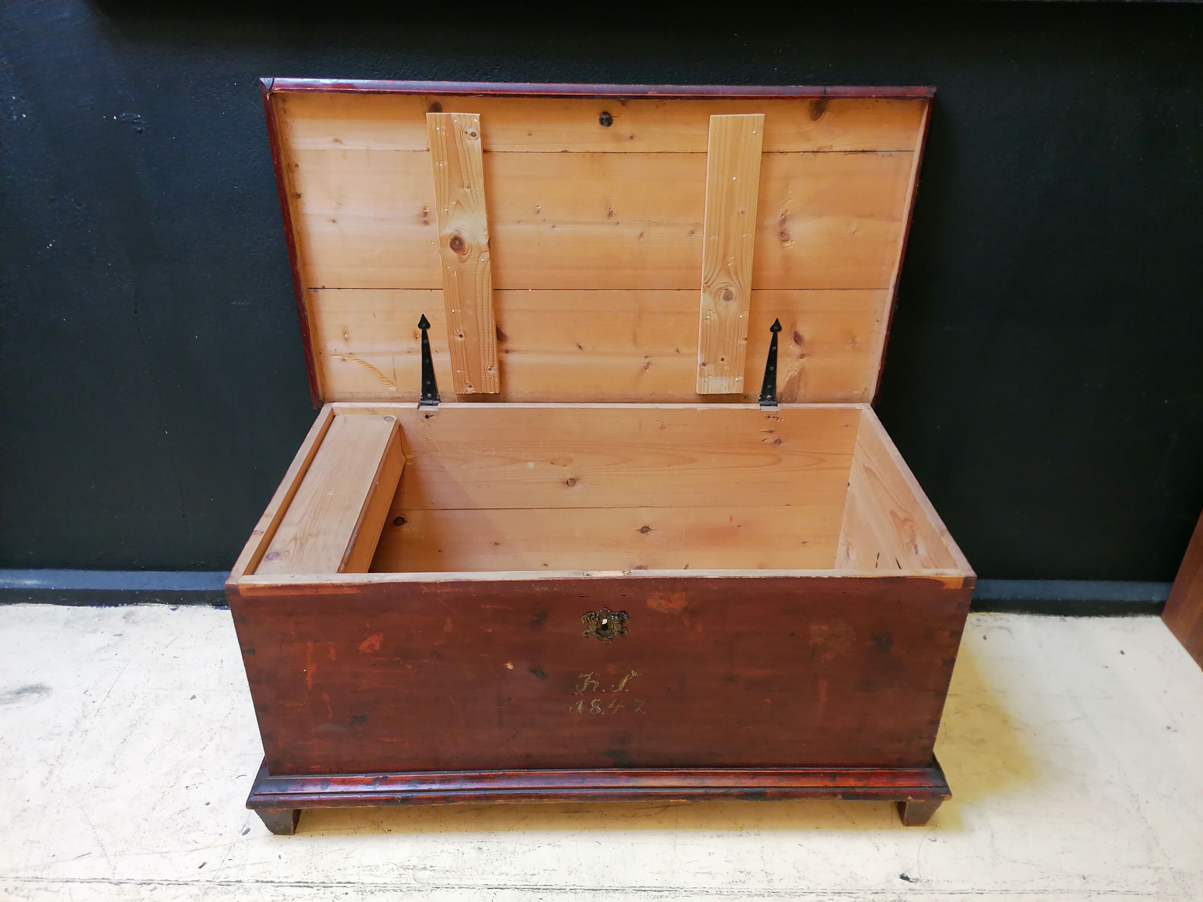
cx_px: 602
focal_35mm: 27
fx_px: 938
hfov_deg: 65.3
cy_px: 451
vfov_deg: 51.4
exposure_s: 1/33.3
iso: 160
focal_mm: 4.75
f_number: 1.8
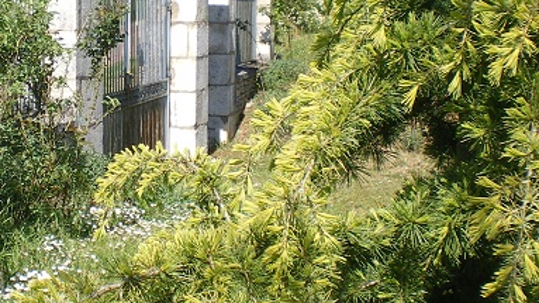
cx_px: 93
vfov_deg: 14.7
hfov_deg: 25.4
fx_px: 1171
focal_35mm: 82
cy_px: 86
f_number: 4.6
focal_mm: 6.3
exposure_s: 1/250
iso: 50
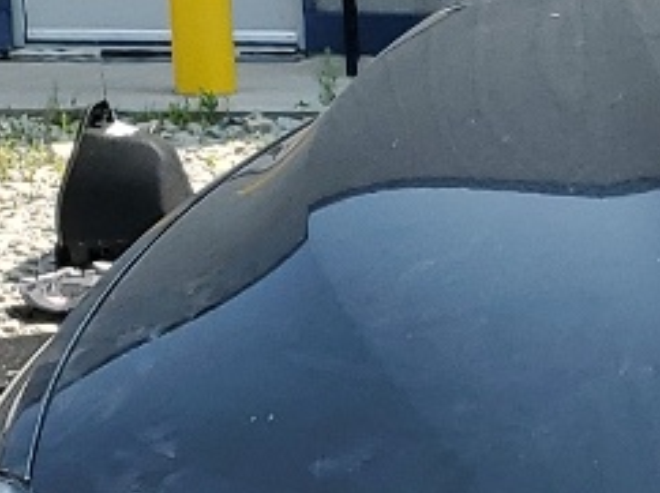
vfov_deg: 8.5
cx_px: 1334
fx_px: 3276
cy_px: 673
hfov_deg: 10.5
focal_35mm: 172
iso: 50
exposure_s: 1/2000
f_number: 1.5
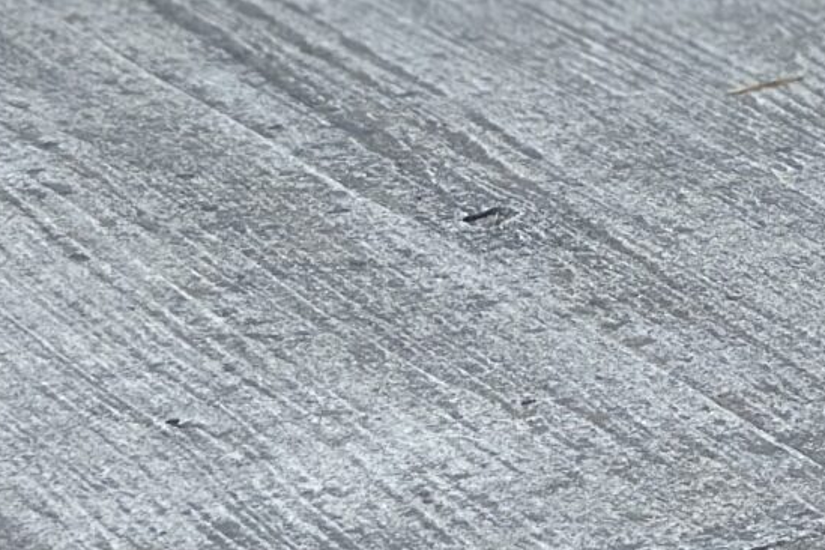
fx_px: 5339
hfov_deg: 8.3
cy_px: -458
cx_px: 1737
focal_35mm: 233
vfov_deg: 5.8
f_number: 1.78
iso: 80
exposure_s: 1/823
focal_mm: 6.86
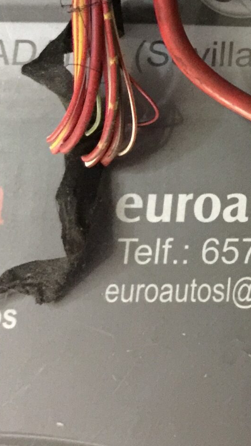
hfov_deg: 12.2
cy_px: 35
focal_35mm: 85
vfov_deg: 24.2
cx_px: 542
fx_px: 1006
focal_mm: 4.15
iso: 250
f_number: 2.2
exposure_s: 1/4
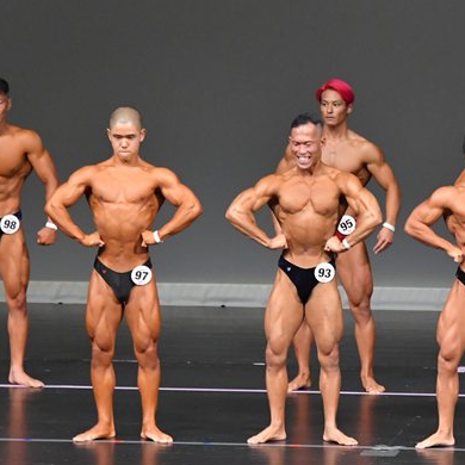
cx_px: 437
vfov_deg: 4.6
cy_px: 265
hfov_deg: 4.6
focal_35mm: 380
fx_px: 5775
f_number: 5.6
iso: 5000
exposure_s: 1/400
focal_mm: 150
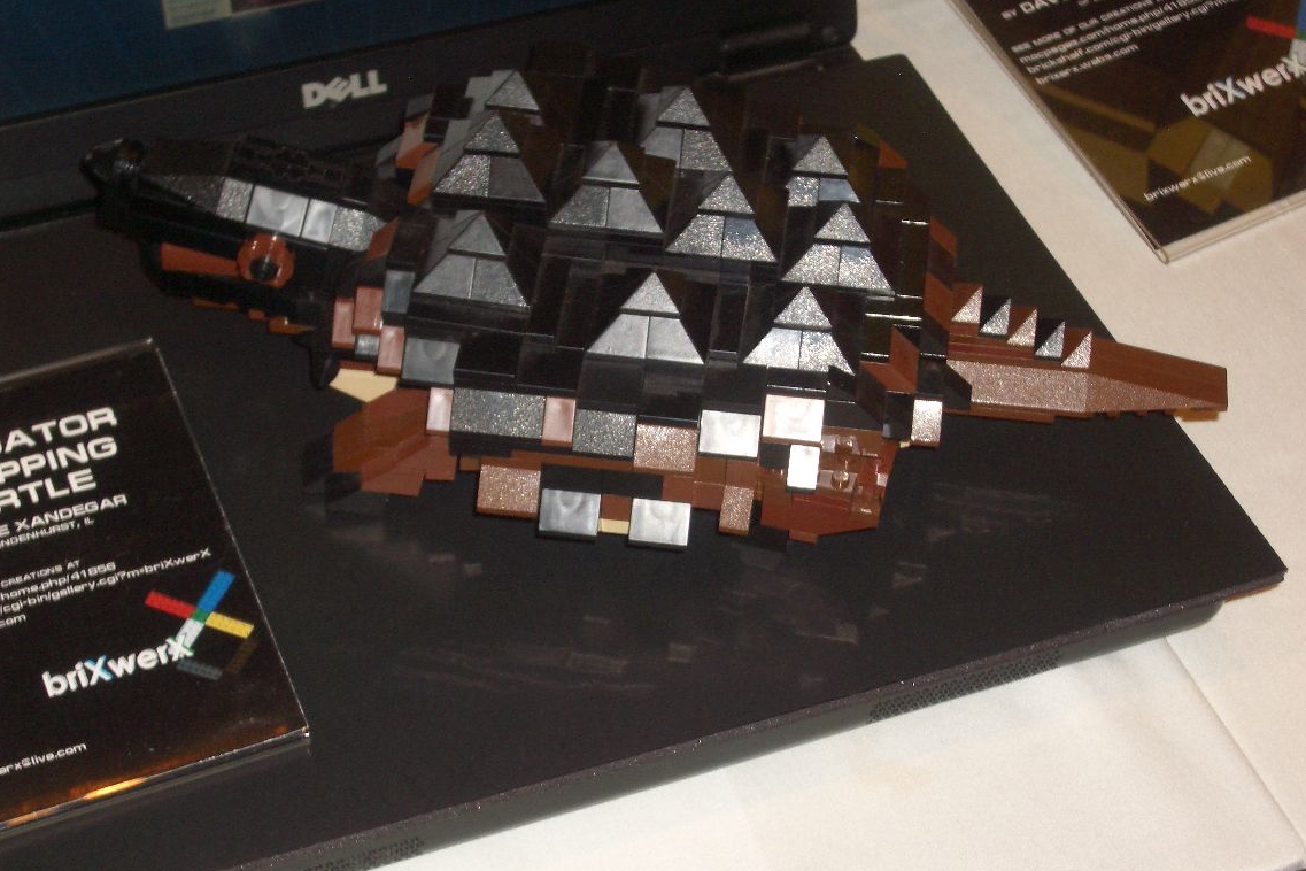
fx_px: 2829
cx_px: 656
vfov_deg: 17.5
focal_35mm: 78
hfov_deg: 26.0
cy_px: 398
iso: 100
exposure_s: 1/60
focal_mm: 12.2
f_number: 3.9
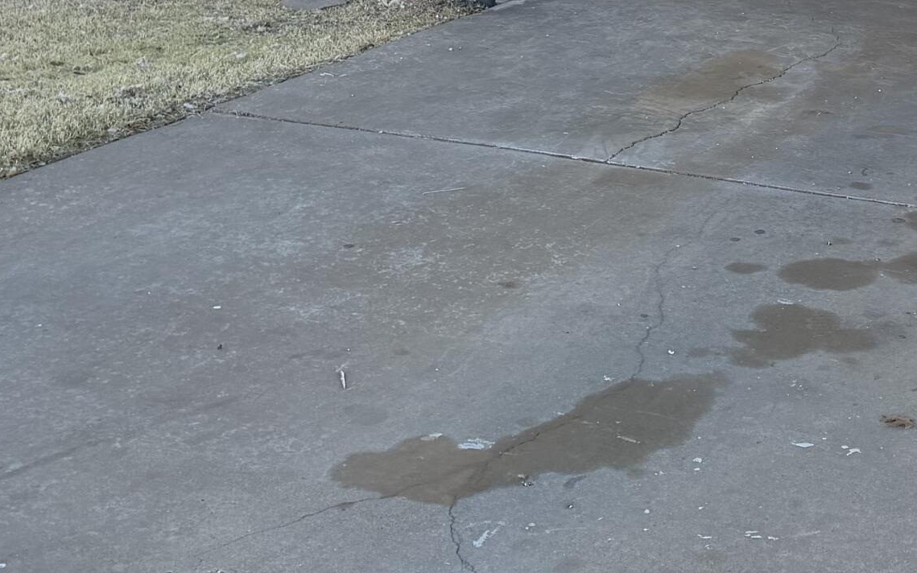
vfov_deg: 17.9
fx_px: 1674
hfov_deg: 29.7
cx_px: 773
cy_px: -221
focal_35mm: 67
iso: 100
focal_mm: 6.76
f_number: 1.78
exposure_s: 1/722
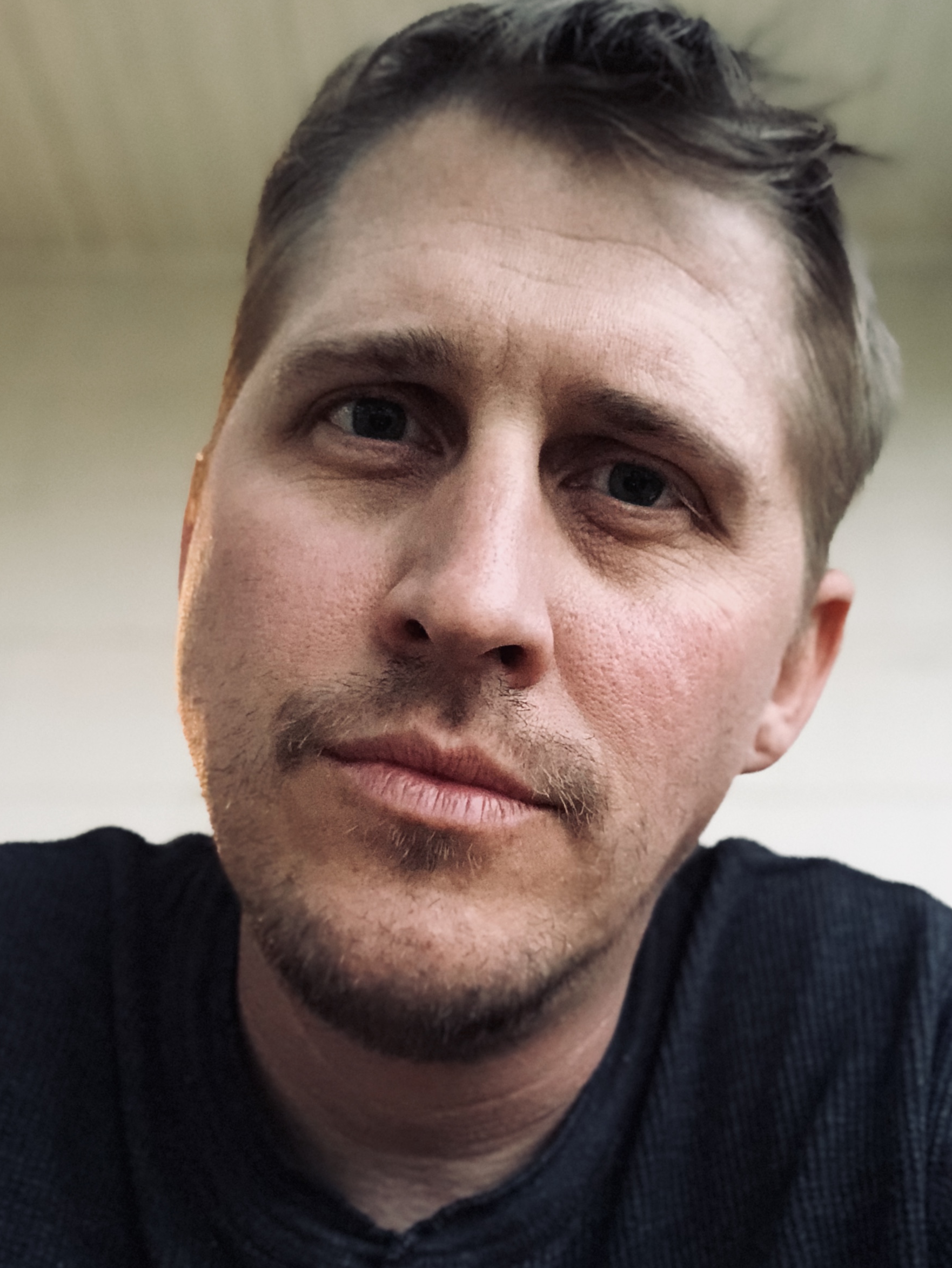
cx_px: 465
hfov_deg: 41.8
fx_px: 1246
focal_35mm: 34
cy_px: 657
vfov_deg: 53.9
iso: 500
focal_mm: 2.87
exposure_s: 1/15
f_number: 2.2
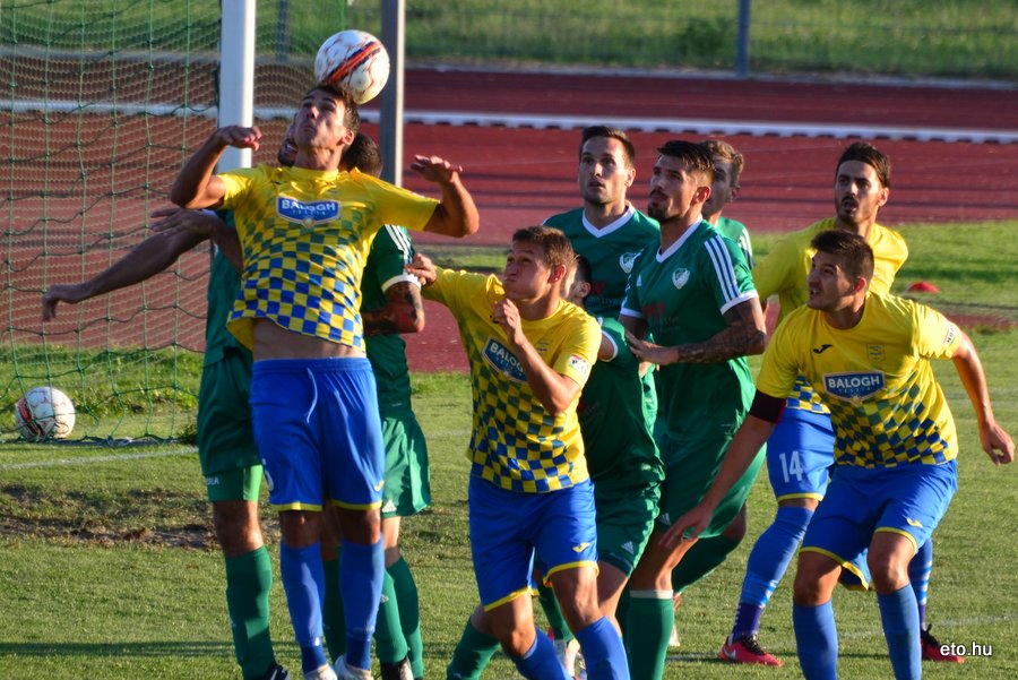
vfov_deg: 3.1
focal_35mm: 450
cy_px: 340
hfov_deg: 4.6
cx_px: 509
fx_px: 12731
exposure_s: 1/500
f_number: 5.6
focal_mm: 300
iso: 400
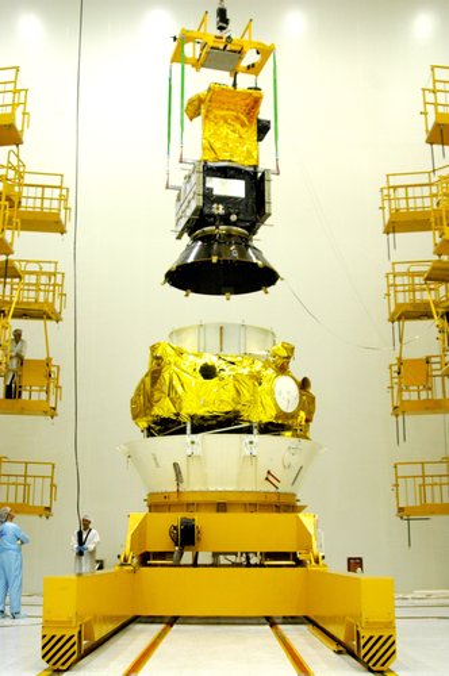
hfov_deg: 31.8
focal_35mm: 42
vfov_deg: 46.5
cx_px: 224
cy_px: 338
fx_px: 788
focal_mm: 28
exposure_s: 1/100
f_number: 5
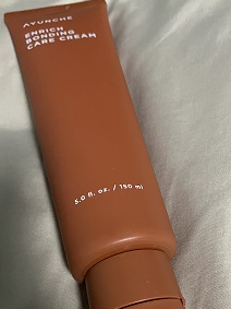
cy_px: 195
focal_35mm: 40
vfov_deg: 46.4
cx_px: 126
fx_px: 356
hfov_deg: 35.9
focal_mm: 3.99
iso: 500
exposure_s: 1/30
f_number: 1.8
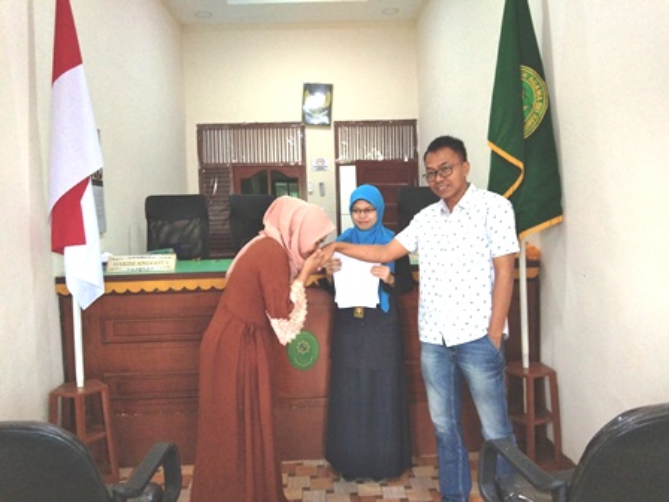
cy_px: 251
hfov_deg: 58.4
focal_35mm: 31
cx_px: 334
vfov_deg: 45.4
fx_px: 599
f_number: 2.2
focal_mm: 3.69
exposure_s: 1/14.3
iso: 400
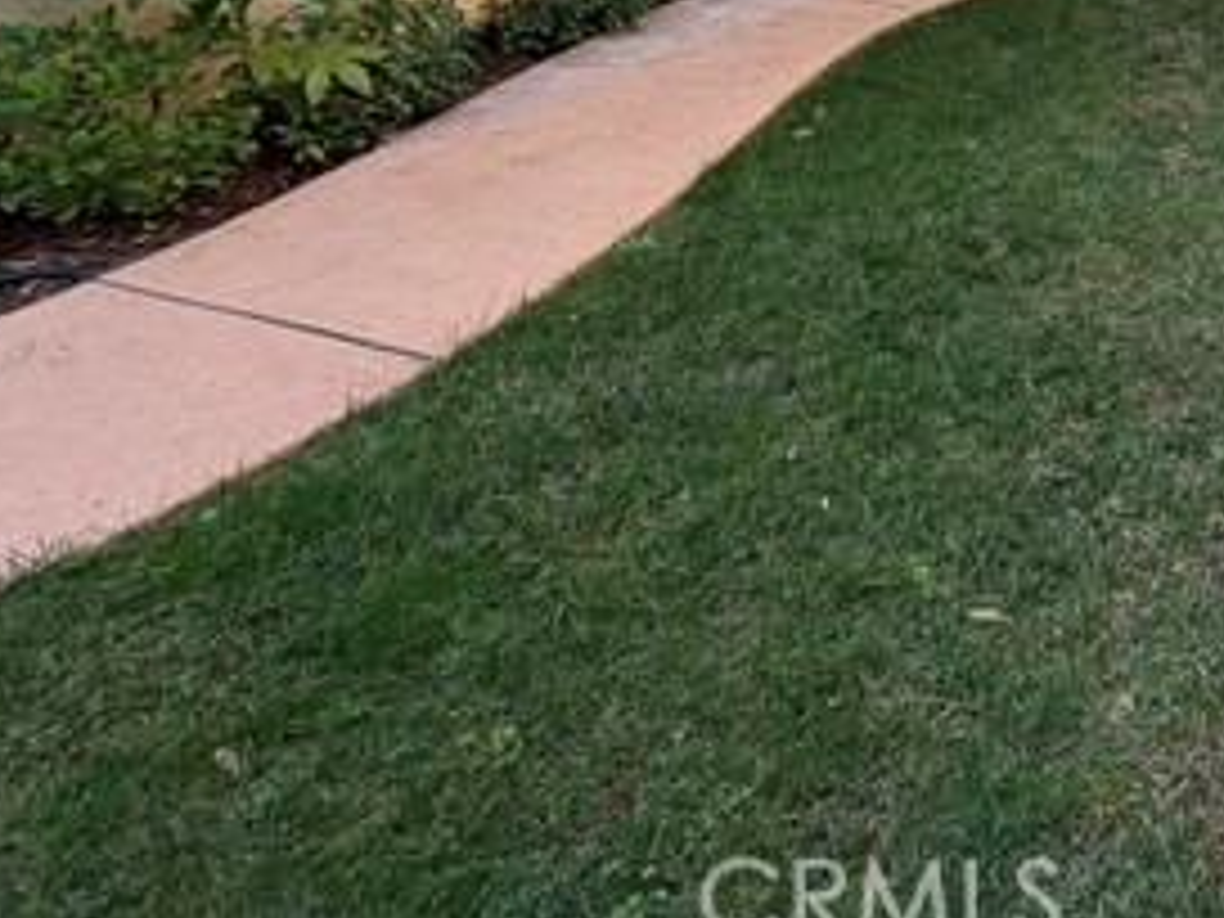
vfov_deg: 35.8
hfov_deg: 46.4
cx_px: 1224
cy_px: -117
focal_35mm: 33
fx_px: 1167
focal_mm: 2.22
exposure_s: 1/129
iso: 64
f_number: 2.2
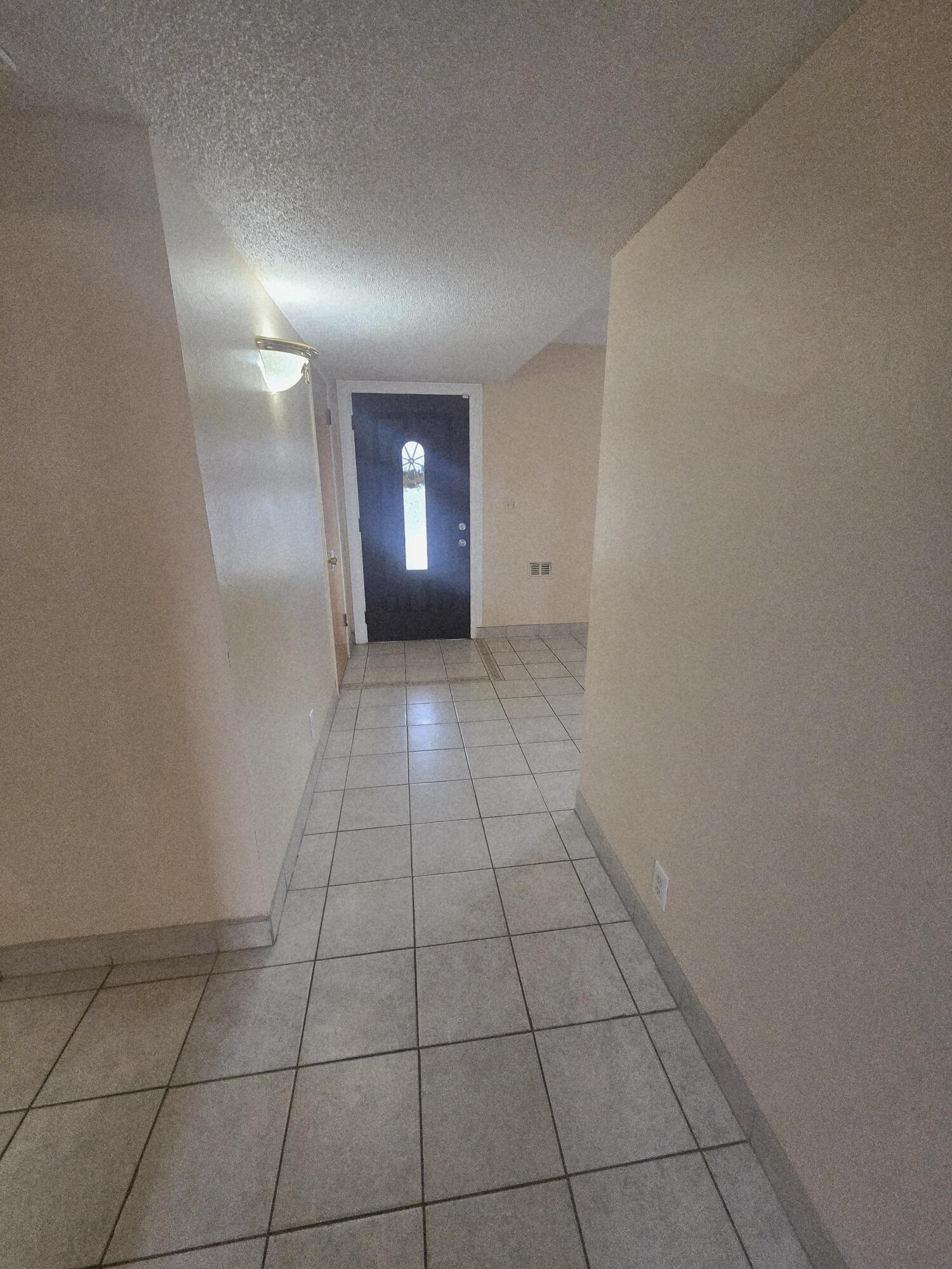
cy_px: 634
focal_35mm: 13
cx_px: 476
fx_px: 477
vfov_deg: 106.2
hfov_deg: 89.9
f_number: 2.2
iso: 250
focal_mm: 2.2
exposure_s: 1/60.2
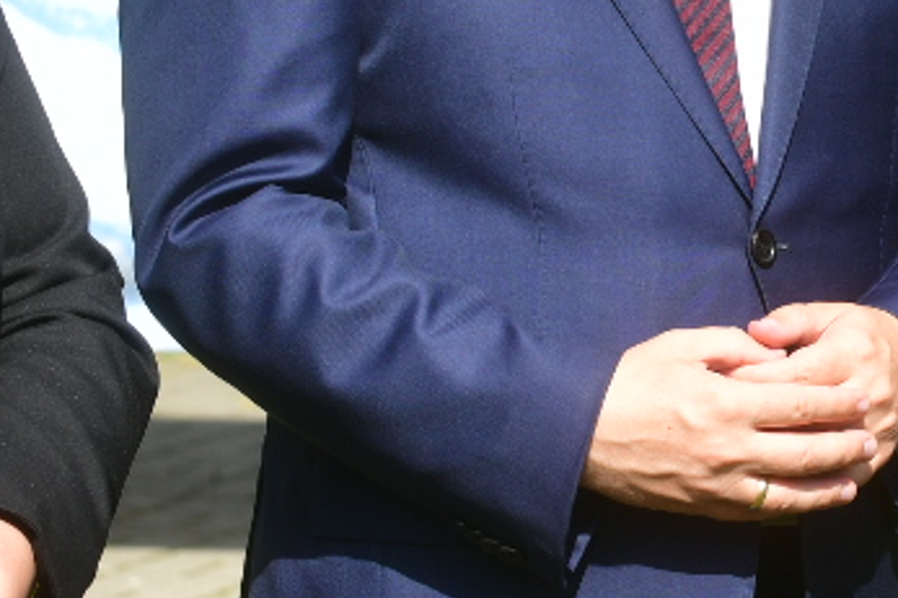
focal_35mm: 364
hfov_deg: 5.6
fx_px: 9075
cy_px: 93
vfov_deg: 3.8
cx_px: 1061
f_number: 7.1
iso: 100
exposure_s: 1/400
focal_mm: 78
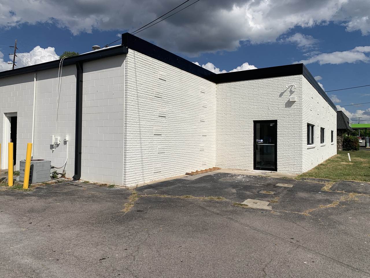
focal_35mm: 26
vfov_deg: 53.1
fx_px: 278
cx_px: 185
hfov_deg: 67.3
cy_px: 139
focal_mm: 4.25
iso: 25
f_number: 1.8
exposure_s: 1/7407
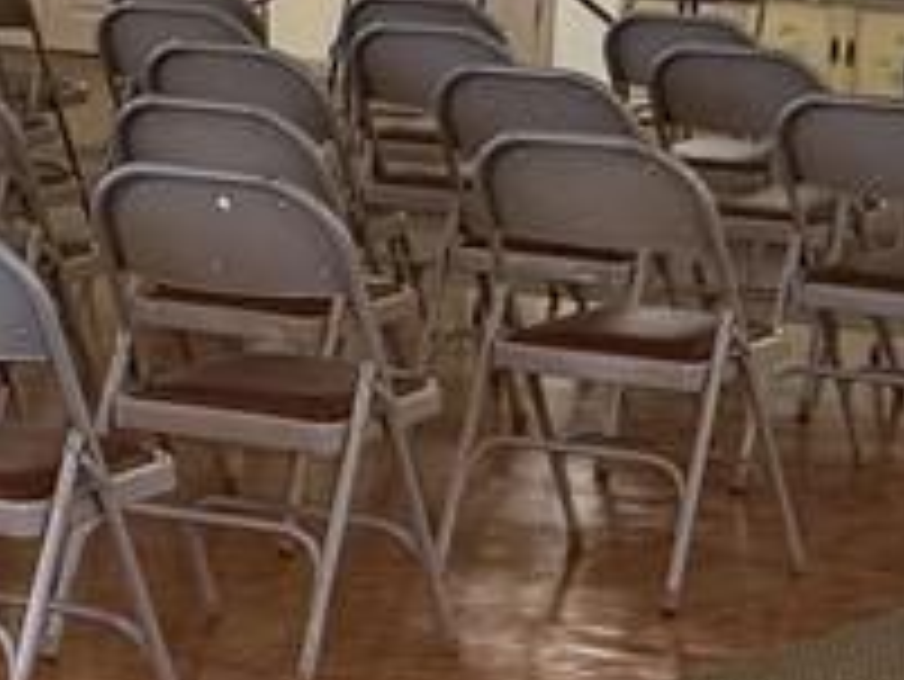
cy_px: 320
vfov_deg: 7.8
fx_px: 4991
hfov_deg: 10.3
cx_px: 63
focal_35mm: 191
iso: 200
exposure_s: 1/134
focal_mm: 6.76
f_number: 1.78
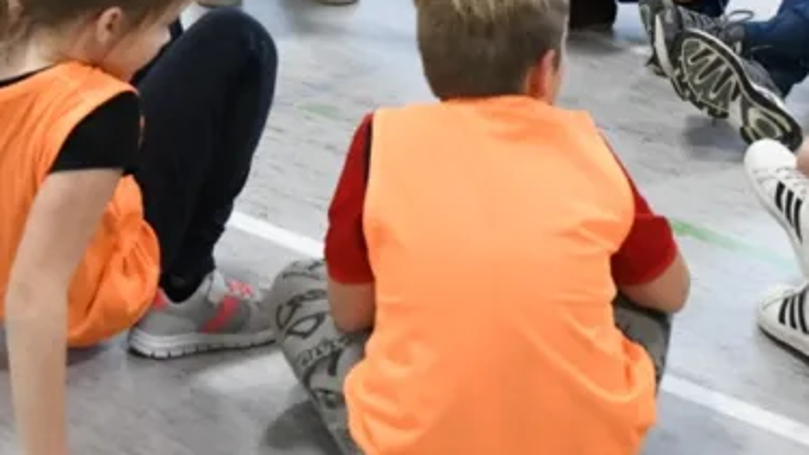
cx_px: 518
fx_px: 2210
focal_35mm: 103
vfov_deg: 11.6
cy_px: -35
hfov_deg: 20.7
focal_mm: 36
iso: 16000
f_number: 2.8
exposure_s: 1/1250
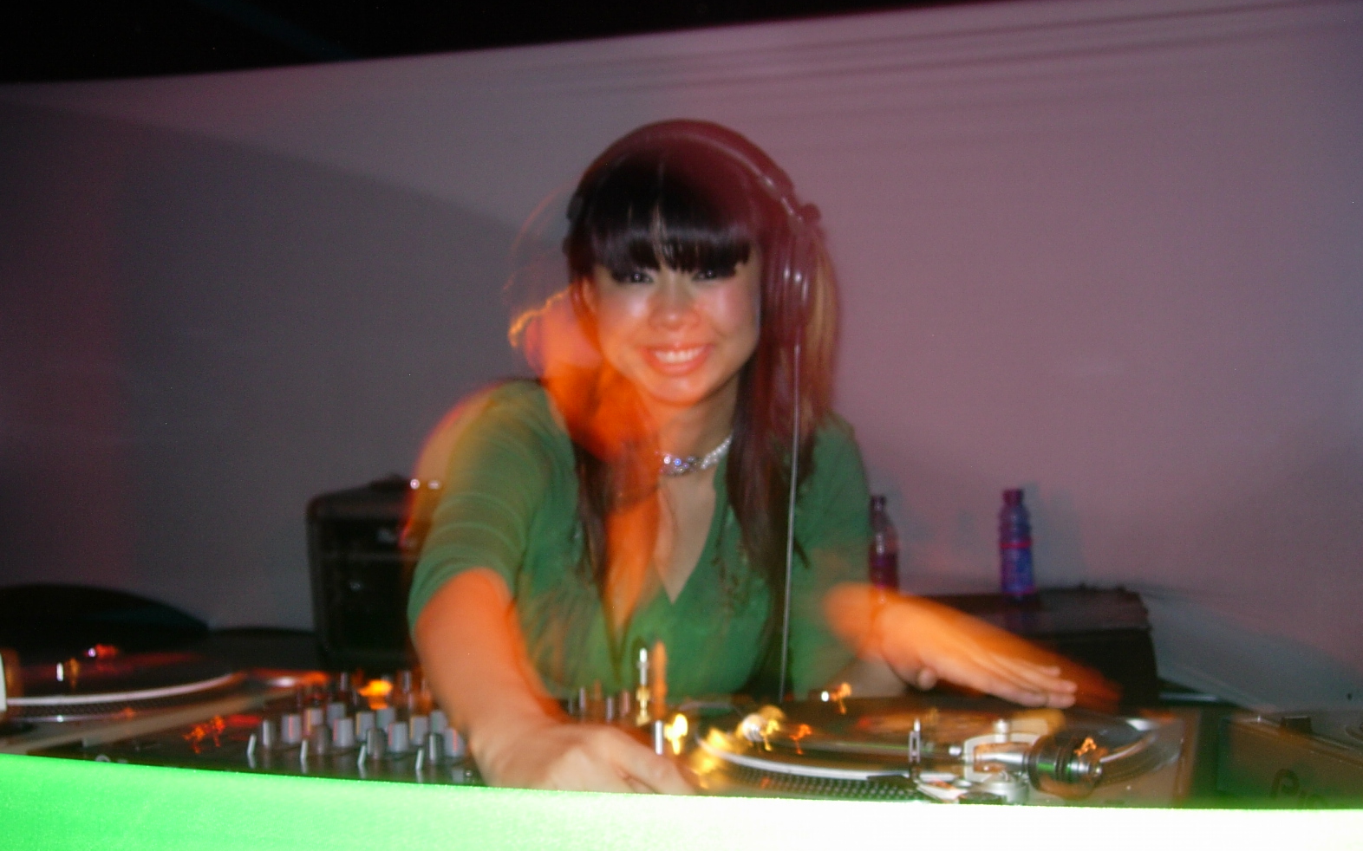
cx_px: 687
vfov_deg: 31.2
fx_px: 1523
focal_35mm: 41
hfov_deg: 48.2
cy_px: 466
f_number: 2.8
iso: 79
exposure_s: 1
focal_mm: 7.8
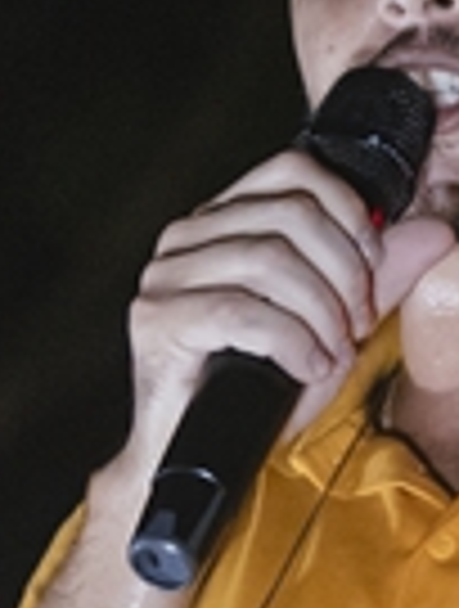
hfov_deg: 2.2
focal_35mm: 679
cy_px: 318
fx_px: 11948
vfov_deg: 2.9
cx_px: 450
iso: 2500
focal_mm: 86
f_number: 2.8
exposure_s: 1/500
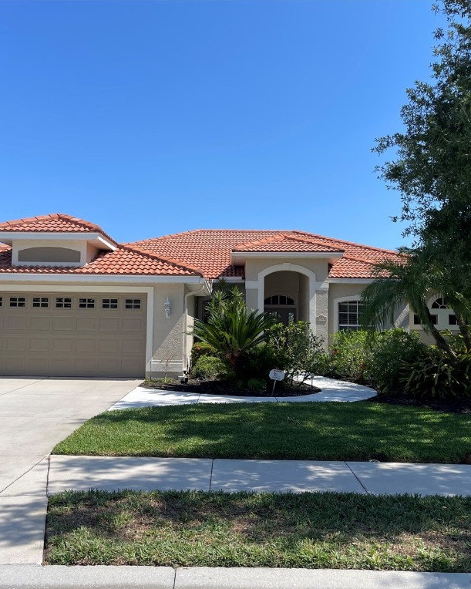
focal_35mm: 34
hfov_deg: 43.3
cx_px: 217
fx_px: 593
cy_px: 294
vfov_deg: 52.9
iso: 32
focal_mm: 5.1
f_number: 1.6
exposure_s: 1/3257
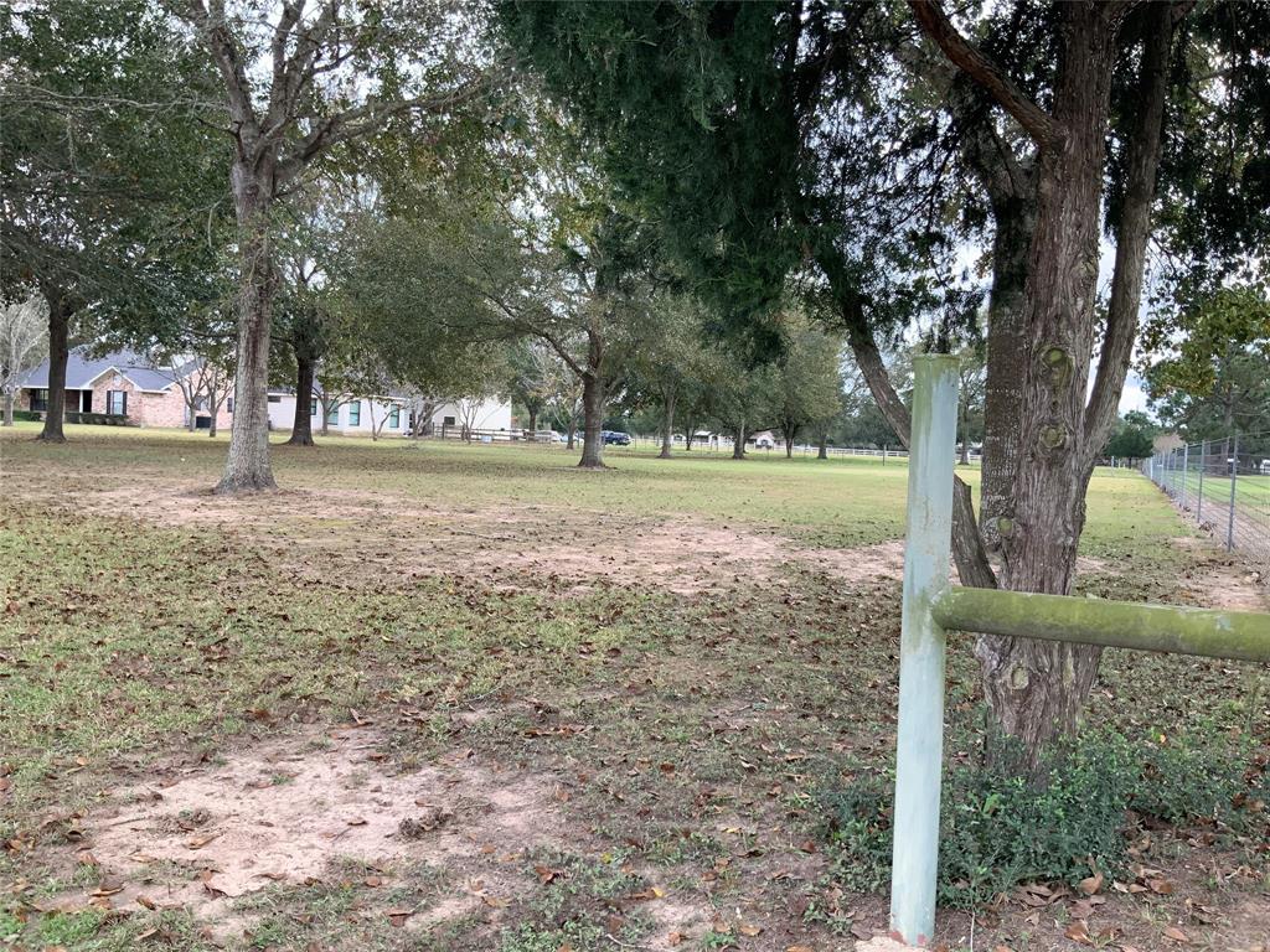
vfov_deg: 48.2
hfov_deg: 61.7
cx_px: 635
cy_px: 476
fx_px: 1064
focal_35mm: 29
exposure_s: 1/229
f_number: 1.8
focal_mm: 3
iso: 16
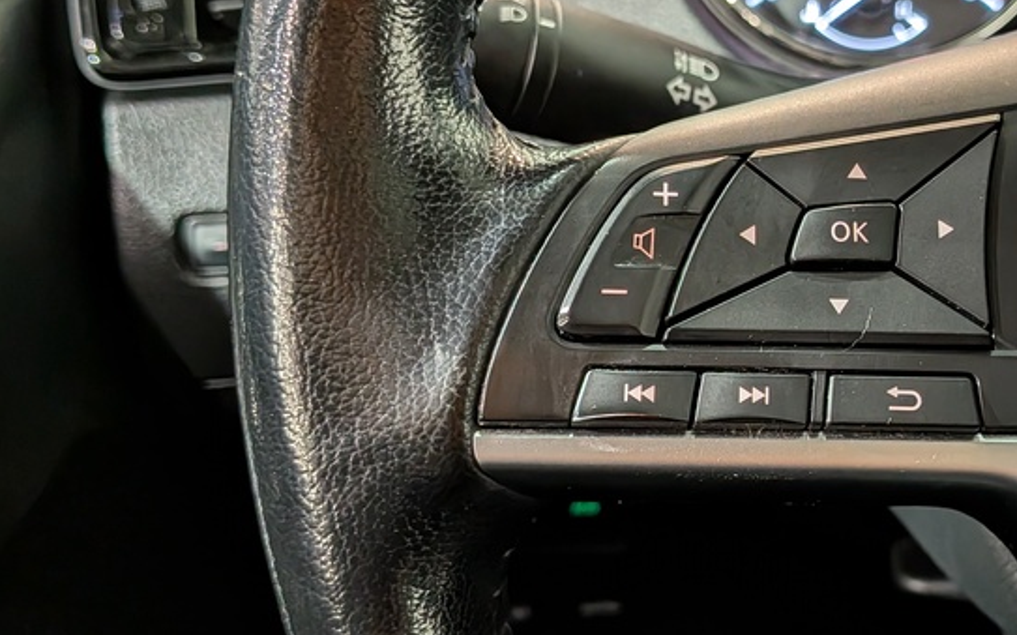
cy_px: 285
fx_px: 1330
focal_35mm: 48
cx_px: 777
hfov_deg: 40.5
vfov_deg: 26.8
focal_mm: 4.53
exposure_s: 1/60
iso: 451
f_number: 1.7
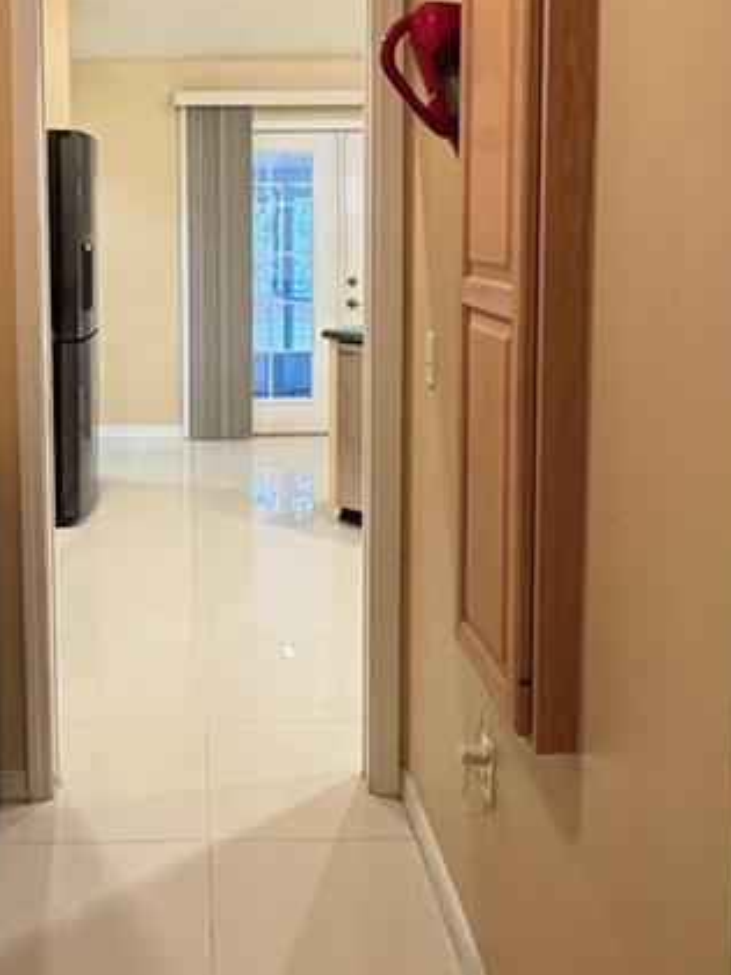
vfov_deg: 45.9
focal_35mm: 40
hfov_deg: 35.4
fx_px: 1126
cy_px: 306
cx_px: 207
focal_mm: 2.22
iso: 500
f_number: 2.2
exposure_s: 1/60
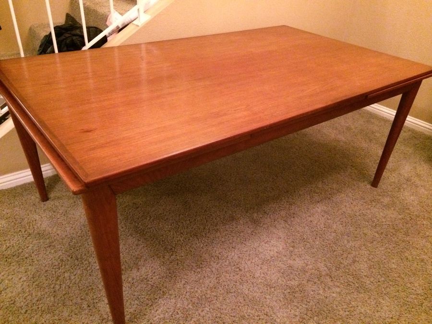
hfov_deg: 60.0
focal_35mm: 30
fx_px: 374
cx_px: 216
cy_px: 162
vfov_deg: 46.8
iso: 640
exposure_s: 1/15
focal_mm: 4.12
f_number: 2.2
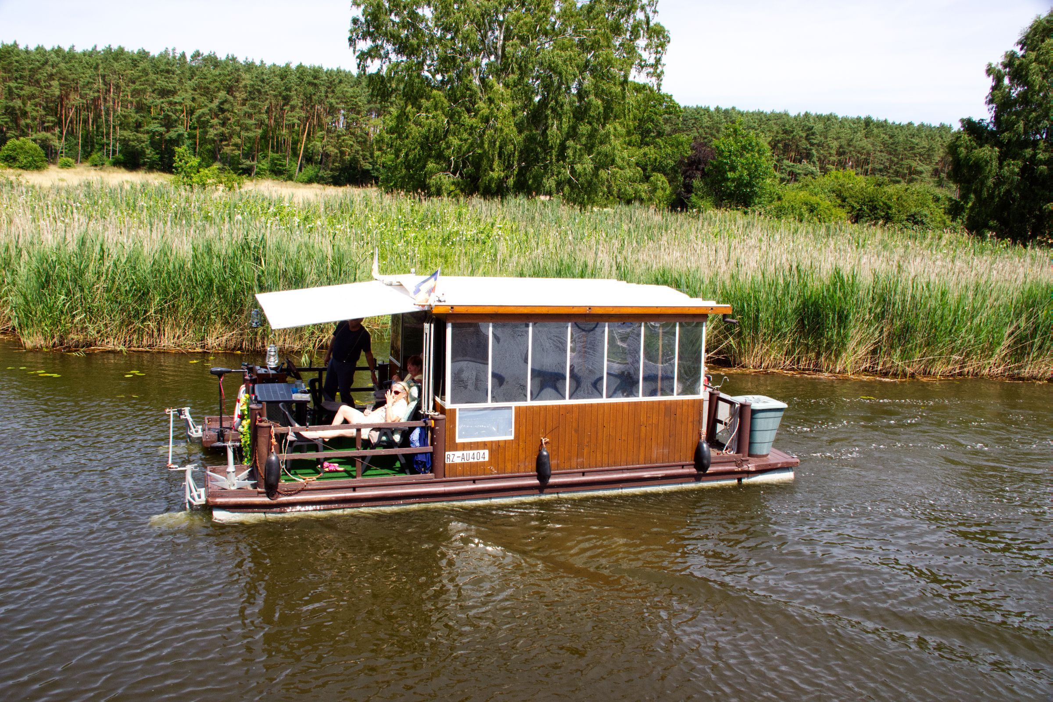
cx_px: 526
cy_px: 351
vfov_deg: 47.9
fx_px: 790
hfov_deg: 67.4
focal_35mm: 27
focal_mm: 18
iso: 400
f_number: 9
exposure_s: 1/500
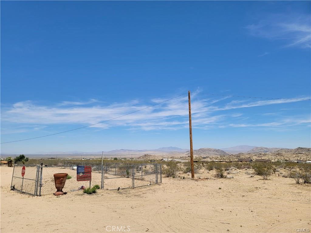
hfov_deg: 71.6
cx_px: 156
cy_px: 116
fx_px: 216
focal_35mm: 24
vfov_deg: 56.8
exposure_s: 1/1686
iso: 16
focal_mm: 6.7
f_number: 1.8
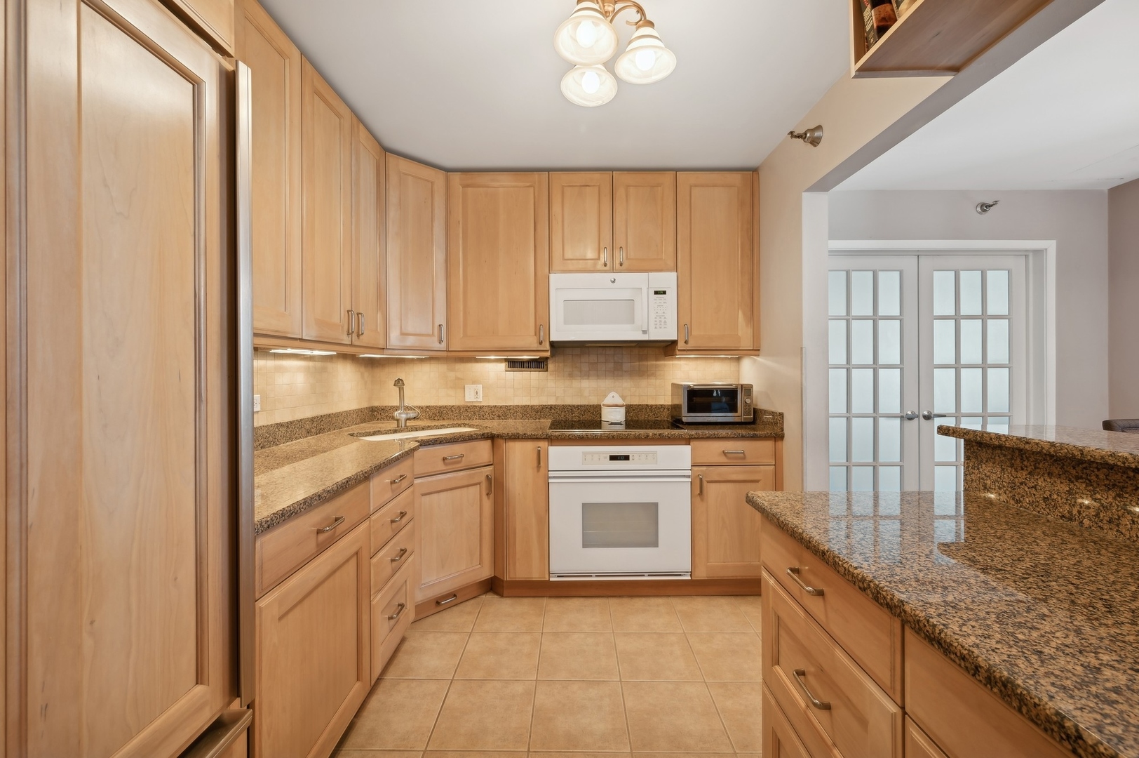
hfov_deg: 104.3
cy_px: 379
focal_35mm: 14
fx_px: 443
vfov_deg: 81.1
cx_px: 570
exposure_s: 1/5
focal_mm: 14
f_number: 9
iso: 100
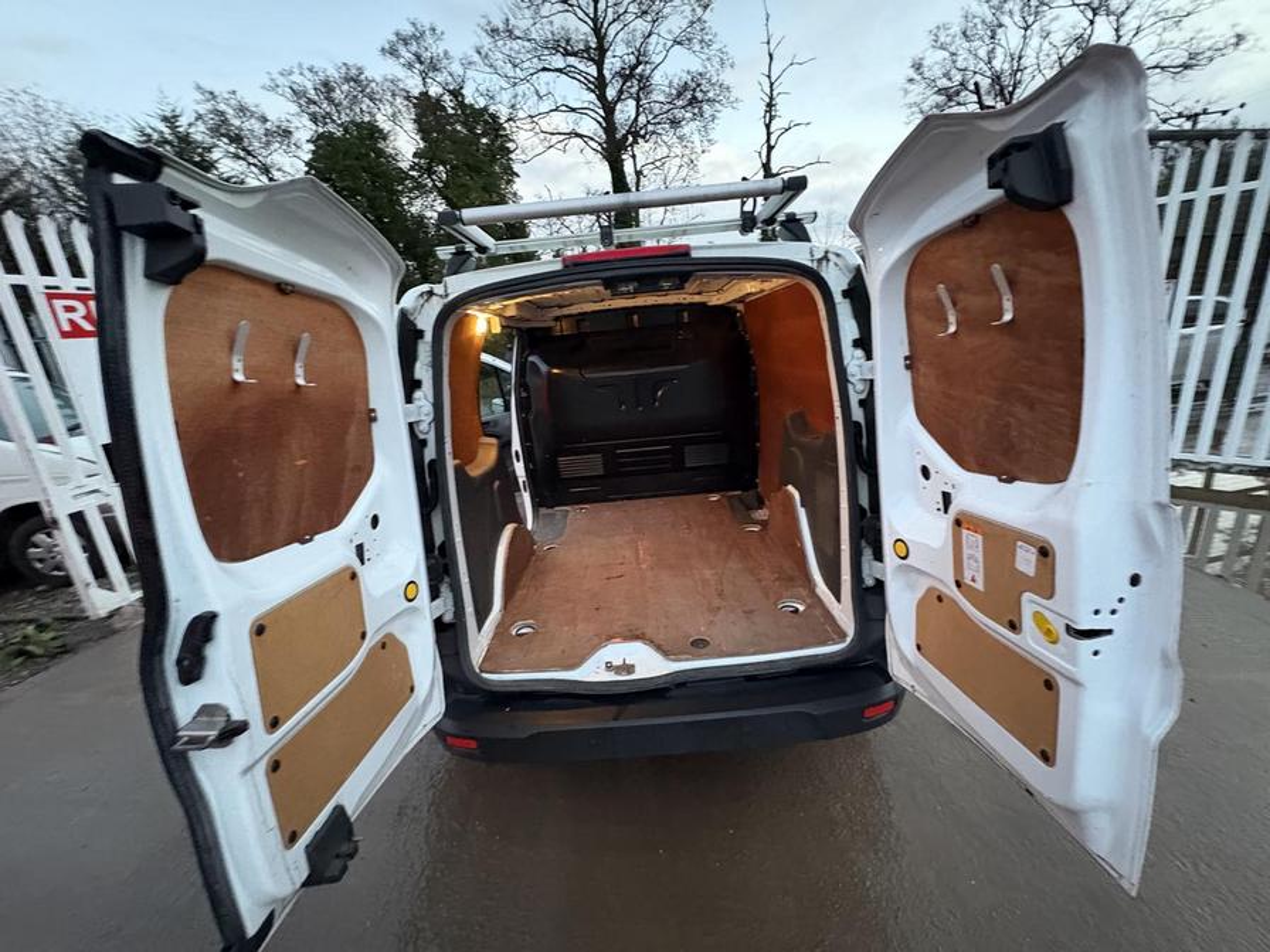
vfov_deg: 85.7
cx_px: 635
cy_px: 476
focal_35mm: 14
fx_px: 514
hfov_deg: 102.1
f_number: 2.2
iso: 1250
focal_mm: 2.22
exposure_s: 1/30
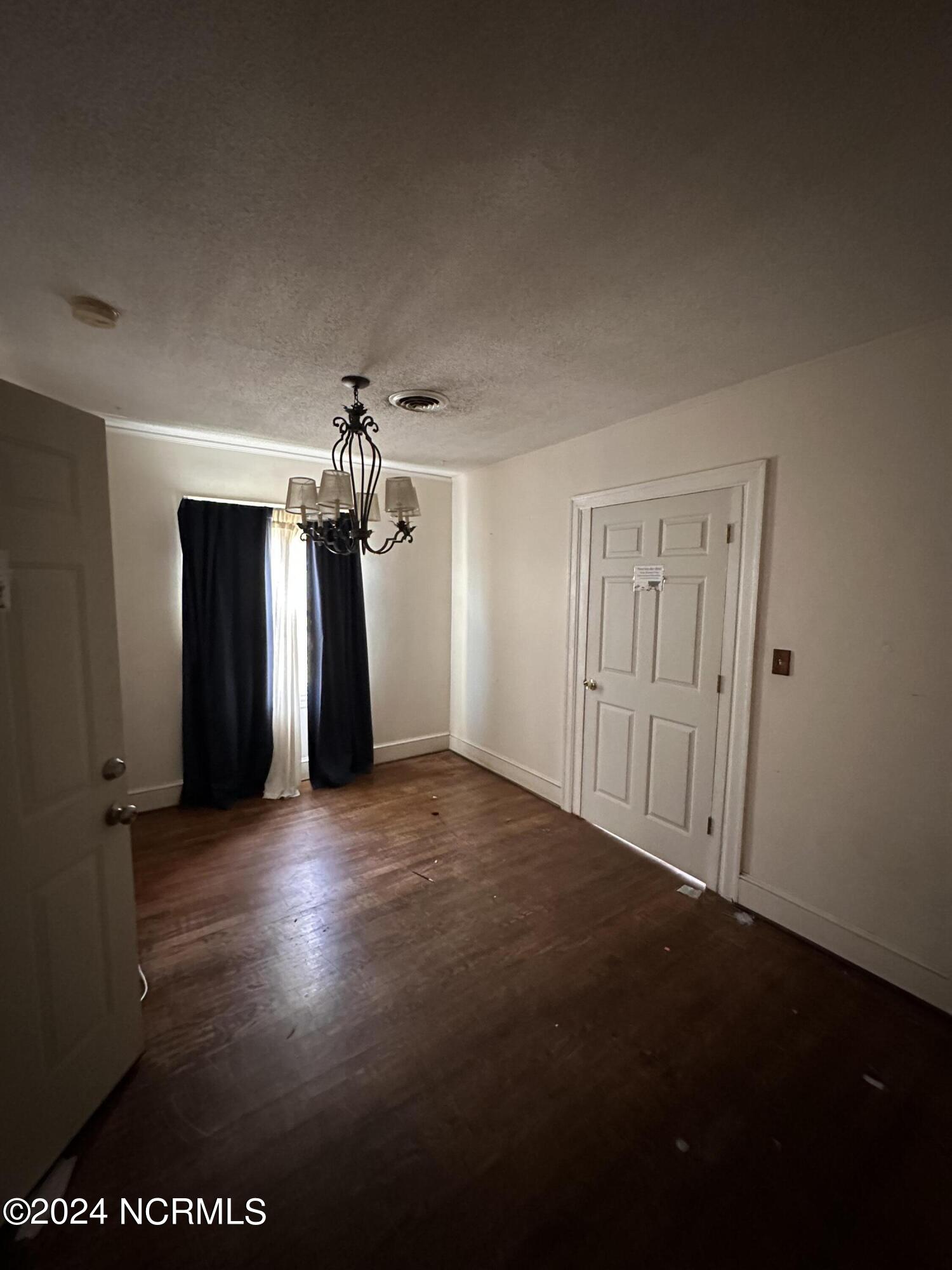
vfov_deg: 102.1
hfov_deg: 85.7
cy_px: 635
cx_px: 476
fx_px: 513
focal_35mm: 14
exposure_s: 1/60
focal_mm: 2.22
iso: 1000
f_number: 2.2
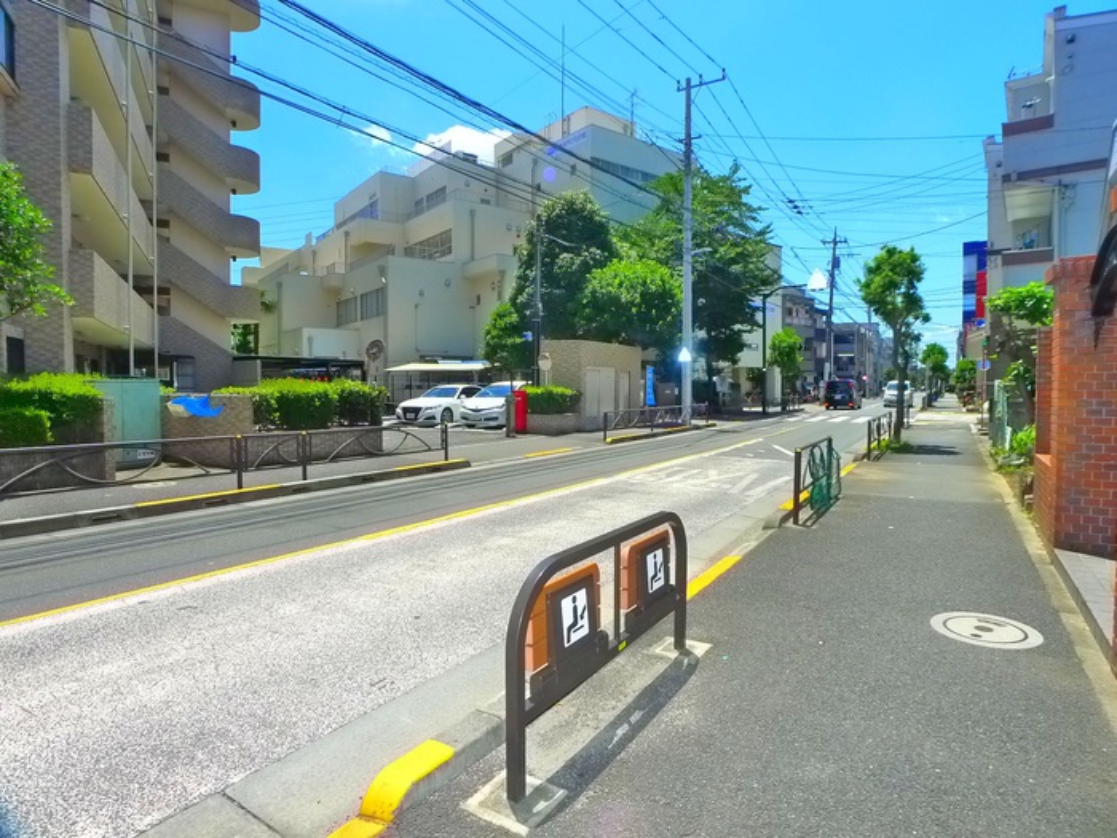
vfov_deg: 56.8
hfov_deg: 71.6
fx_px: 774
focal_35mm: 24
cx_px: 558
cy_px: 419
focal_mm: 5.1
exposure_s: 1/640
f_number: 4
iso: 400
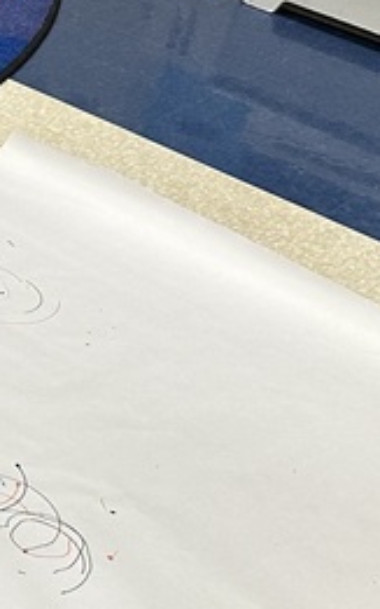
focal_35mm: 100
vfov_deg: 20.8
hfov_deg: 10.1
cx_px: -718
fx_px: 1658
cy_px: 271
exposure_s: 1/60
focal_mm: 6.86
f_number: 1.78
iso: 160
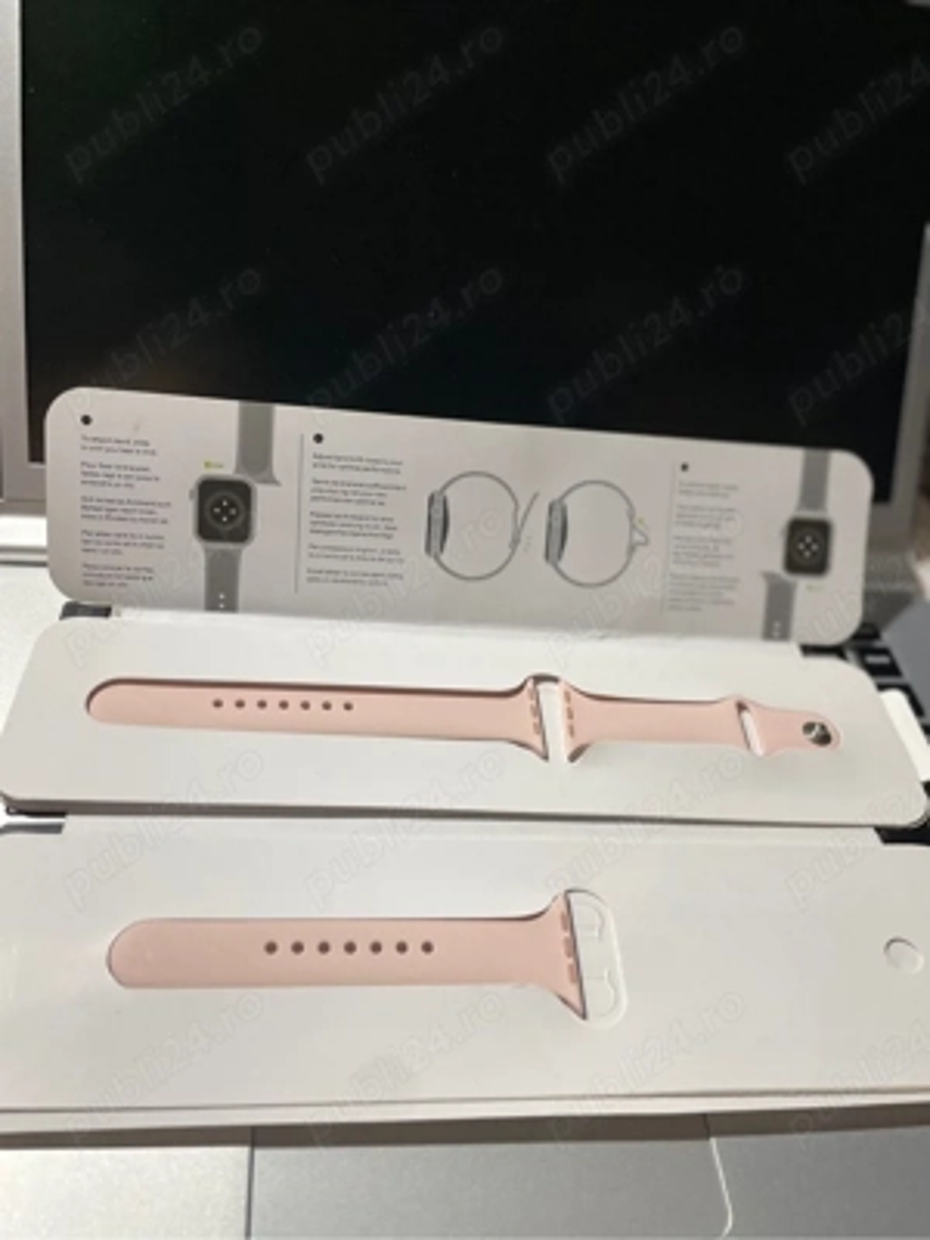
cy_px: 620
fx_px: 931
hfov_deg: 53.1
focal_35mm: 26
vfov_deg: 67.3
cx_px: 465
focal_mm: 4.2
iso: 125
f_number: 1.6
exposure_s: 1/67
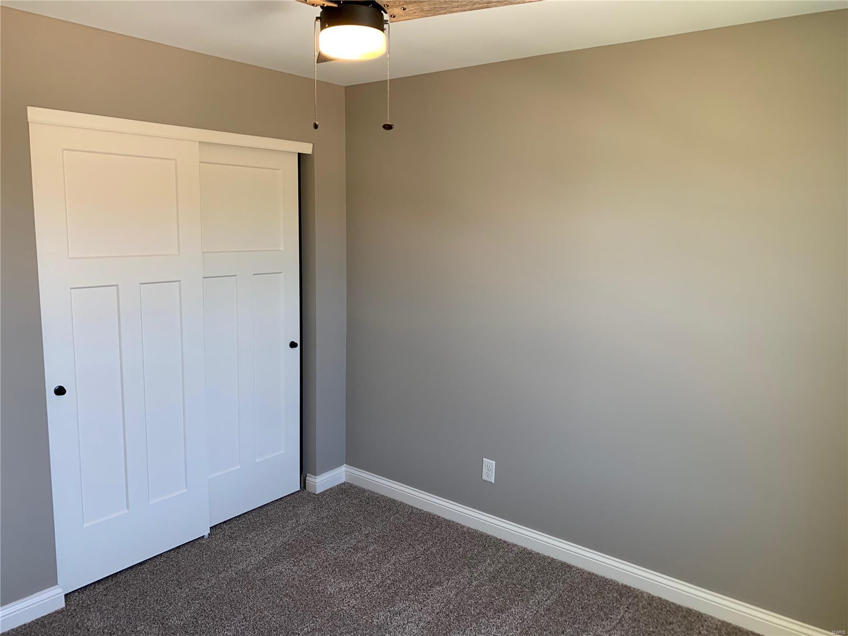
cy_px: 318
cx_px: 424
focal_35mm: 26
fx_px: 637
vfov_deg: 53.1
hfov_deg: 67.3
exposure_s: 1/101
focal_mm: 4.25
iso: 100
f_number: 1.8
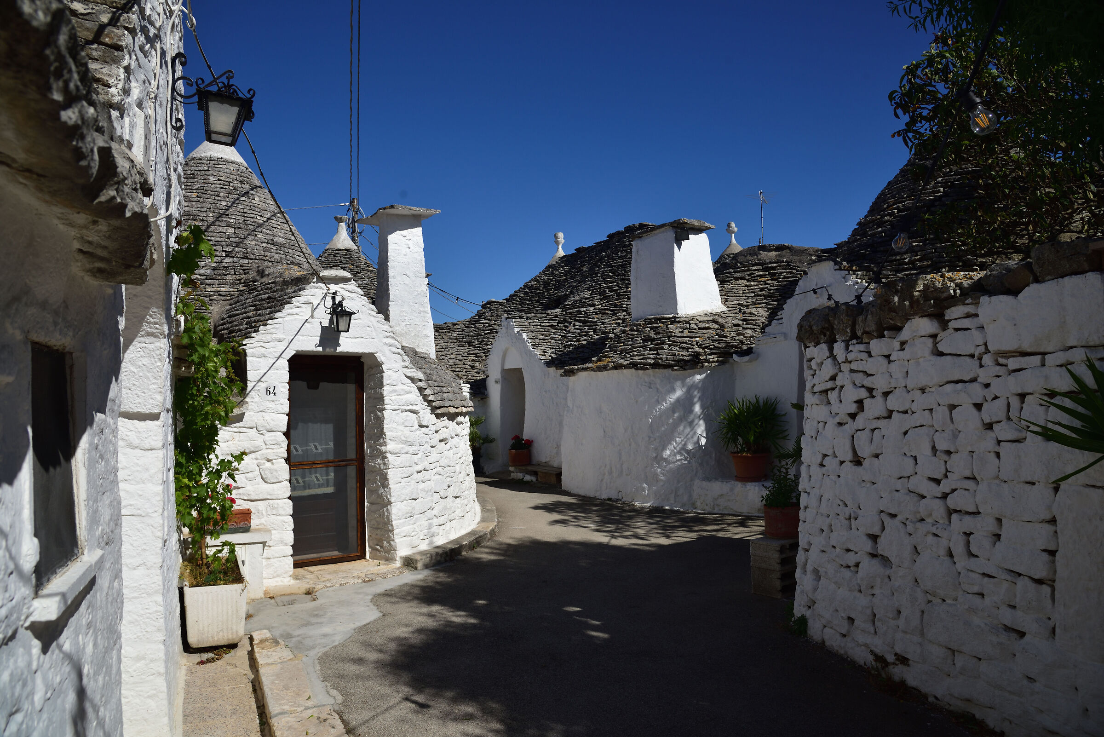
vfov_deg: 53.2
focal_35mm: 24
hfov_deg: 73.7
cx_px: 552
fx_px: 736
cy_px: 368
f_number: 10
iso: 200
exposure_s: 1/640
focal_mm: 24
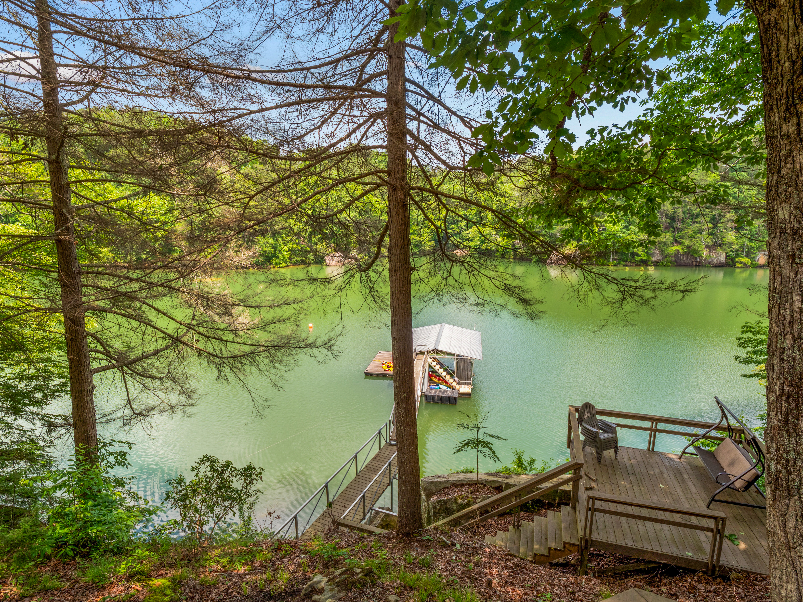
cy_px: 307
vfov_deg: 74.7
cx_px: 409
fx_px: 394
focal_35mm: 17
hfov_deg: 91.0
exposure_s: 1/200
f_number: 5.6
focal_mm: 8
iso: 200
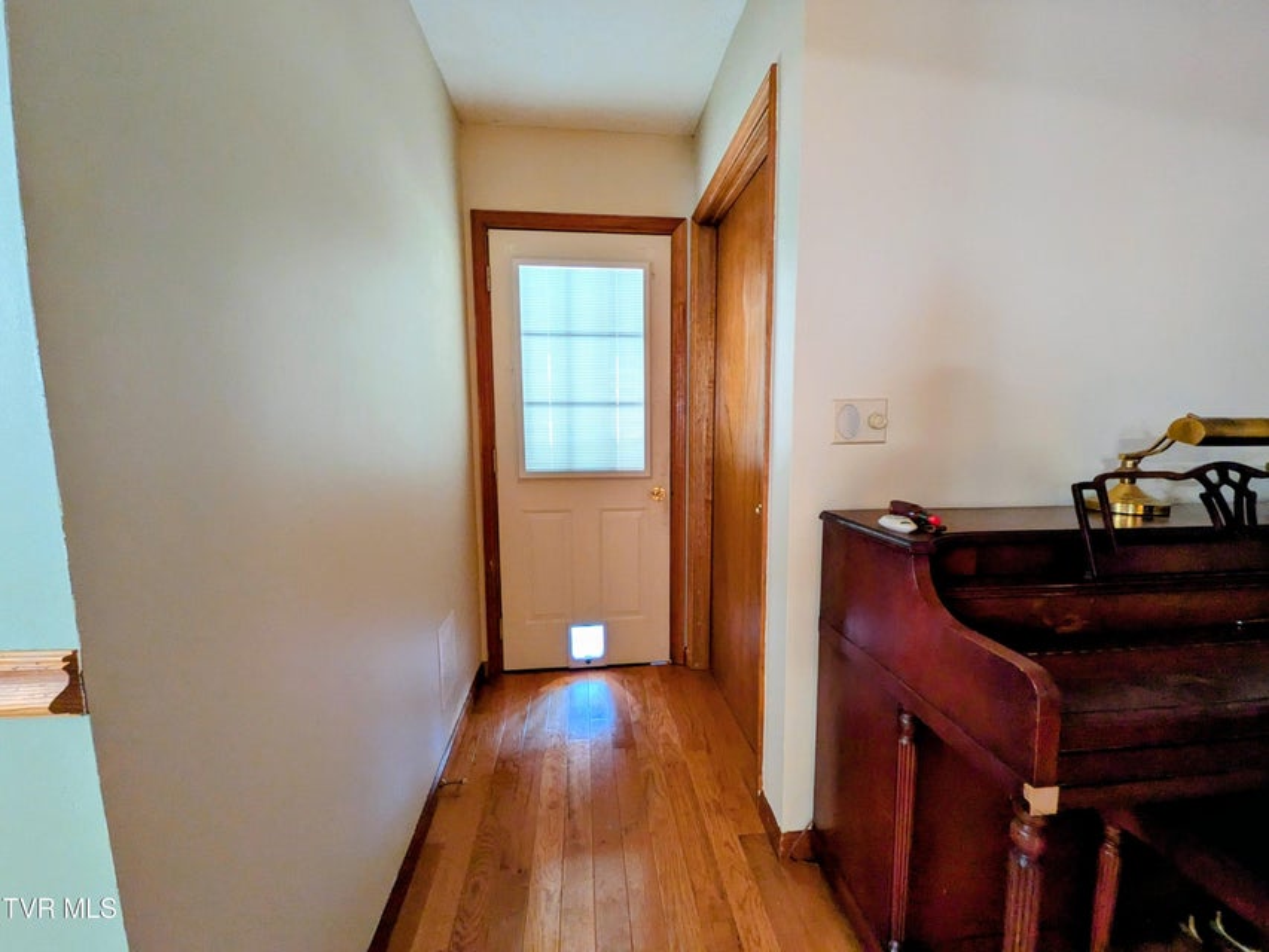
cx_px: 634
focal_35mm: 14
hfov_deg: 102.1
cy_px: 476
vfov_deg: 85.7
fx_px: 513
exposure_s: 1/24
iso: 348
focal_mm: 1.85
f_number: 2.2
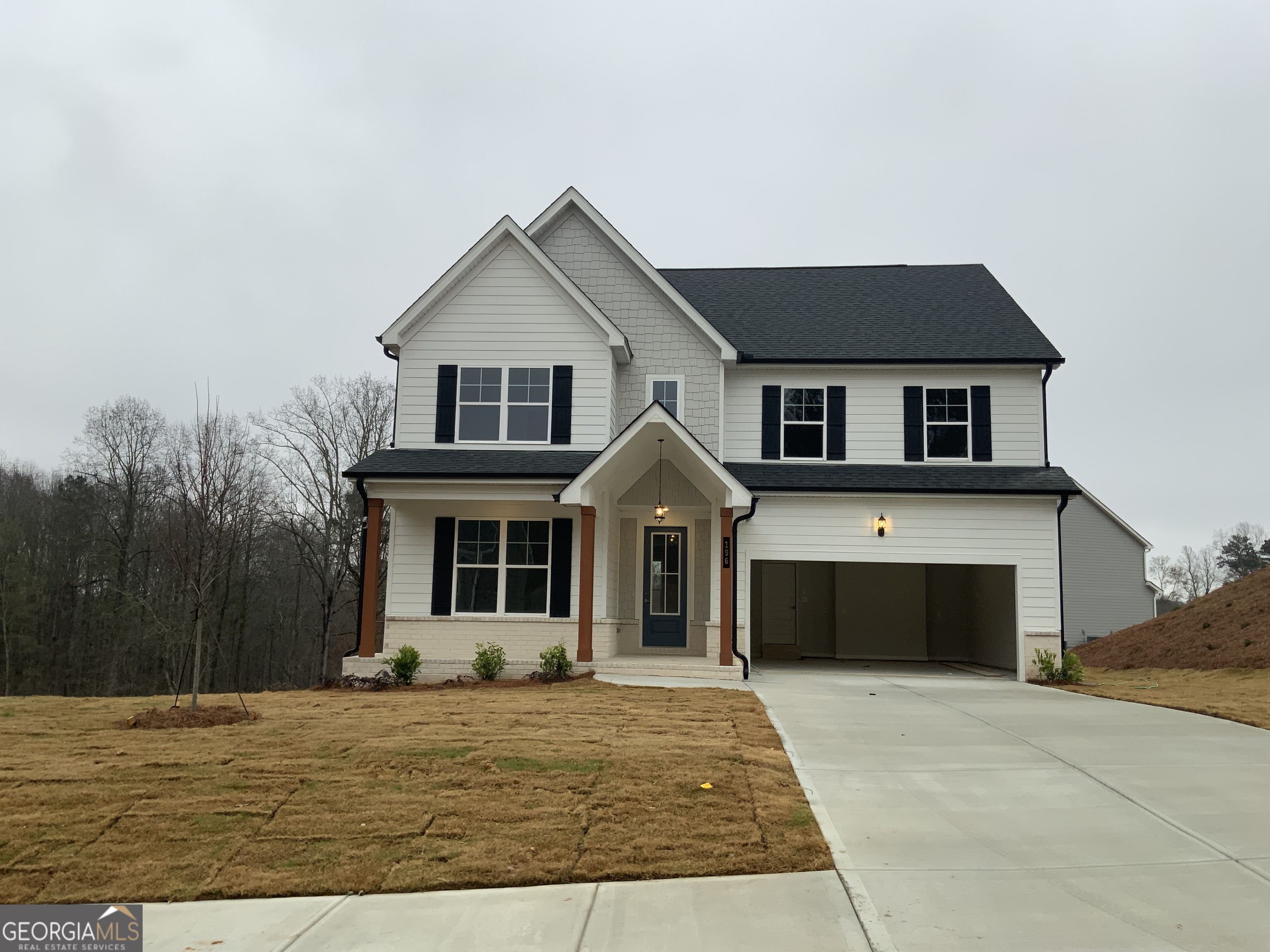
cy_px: 476
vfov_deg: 48.2
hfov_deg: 61.7
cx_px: 635
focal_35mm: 29
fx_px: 1064
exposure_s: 1/212
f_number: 1.8
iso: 16
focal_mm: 3
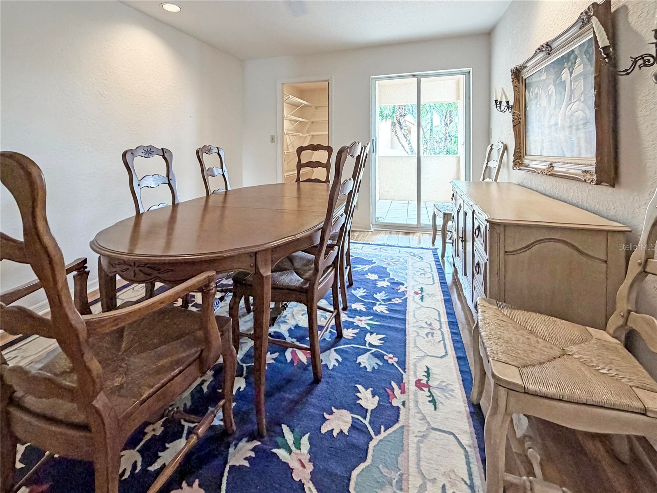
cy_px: 246
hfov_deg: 102.1
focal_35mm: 14
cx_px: 328
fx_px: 266
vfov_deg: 85.7
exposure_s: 1/60
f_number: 2.2
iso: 250
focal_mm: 2.22
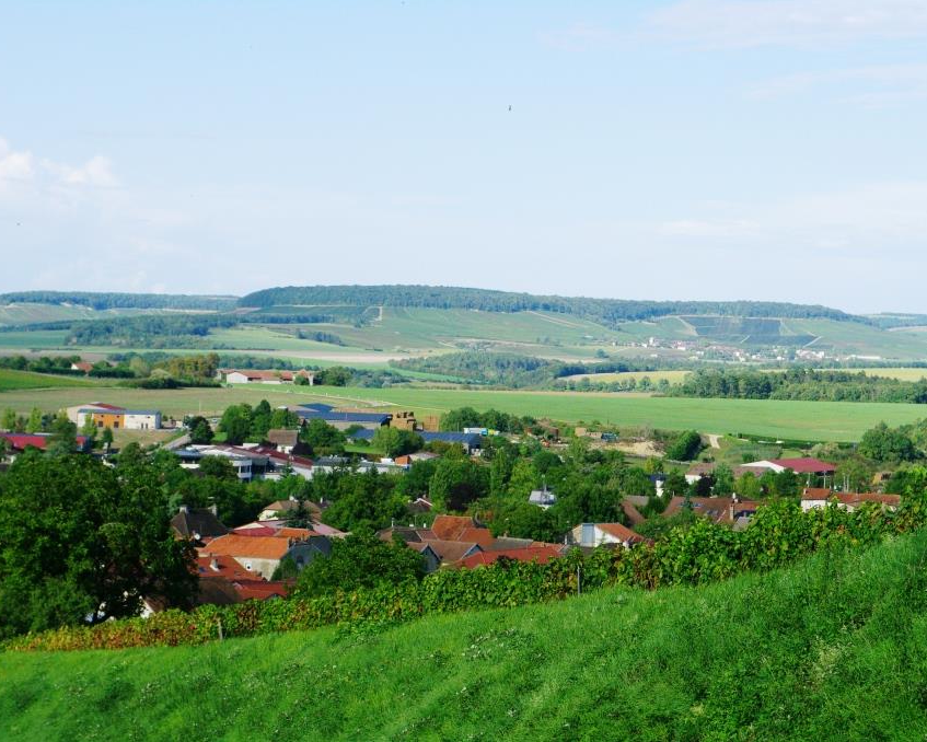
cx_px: 549
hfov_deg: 16.1
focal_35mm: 119
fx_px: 3266
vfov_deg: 13.0
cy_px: 371
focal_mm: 70
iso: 1600
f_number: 5.6
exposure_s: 1/4000
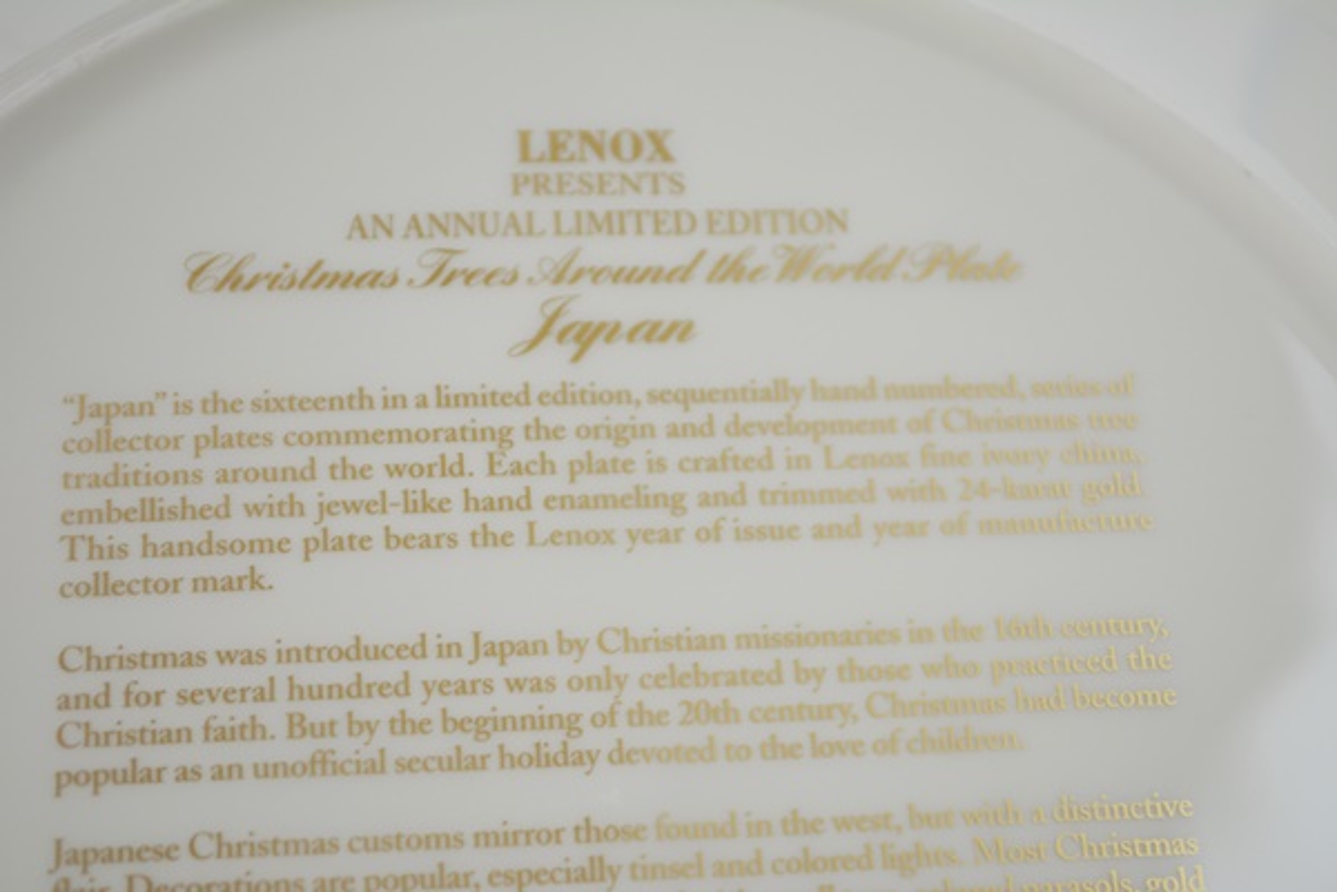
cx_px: 668
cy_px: 446
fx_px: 2562
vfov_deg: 19.7
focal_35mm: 69
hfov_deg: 29.2
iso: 280
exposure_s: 1/125
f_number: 5.6
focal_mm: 46
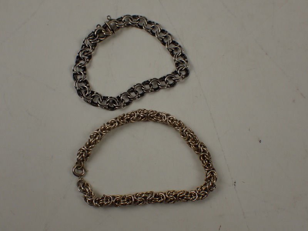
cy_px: 116
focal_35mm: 47
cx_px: 154
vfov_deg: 30.9
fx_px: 418
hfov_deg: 40.4
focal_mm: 8.4
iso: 200
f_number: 3.1
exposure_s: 1/200
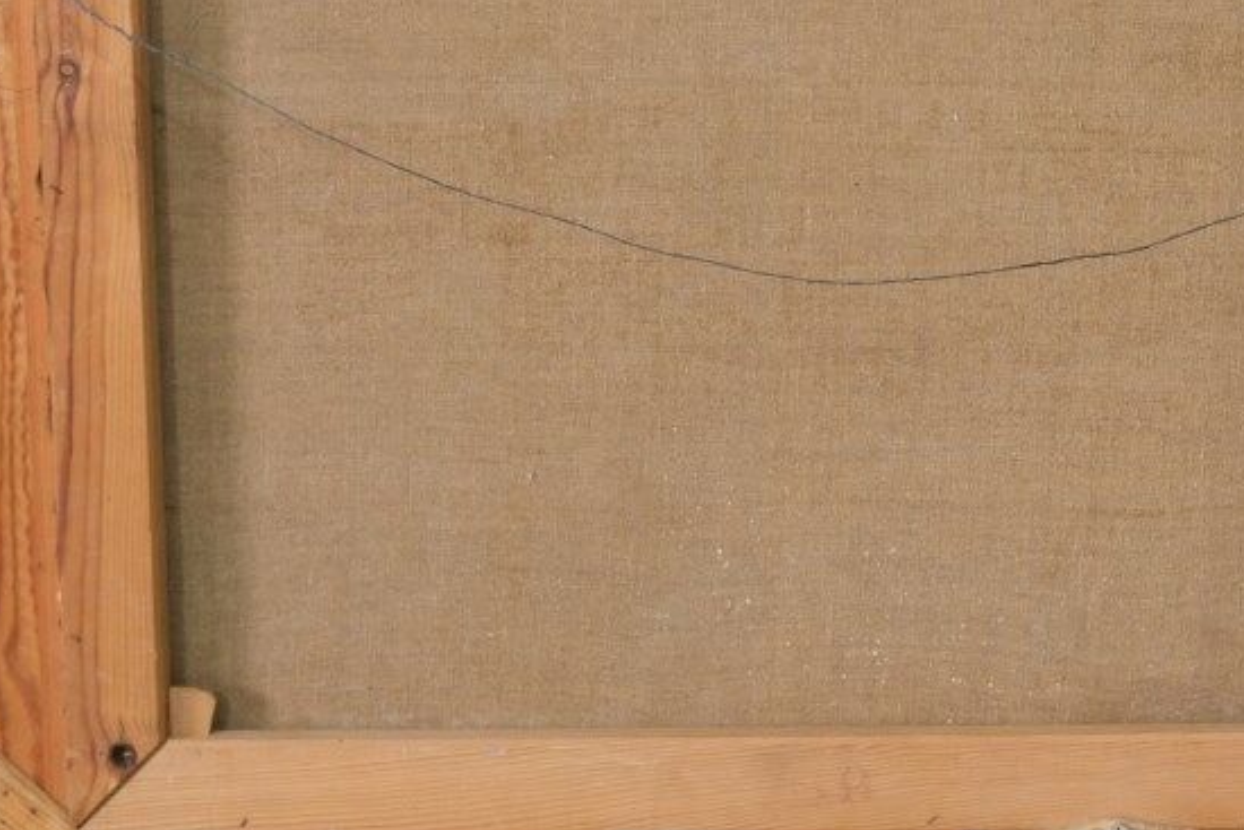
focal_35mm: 74
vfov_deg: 18.2
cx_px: 862
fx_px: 2558
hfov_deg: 27.1
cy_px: 88
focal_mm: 21.2
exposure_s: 1/30
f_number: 4
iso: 1250
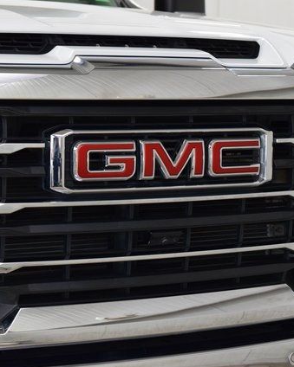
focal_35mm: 119
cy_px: 184
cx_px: 152
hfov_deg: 13.0
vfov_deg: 16.2
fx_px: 1295
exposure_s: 1/125
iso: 1600
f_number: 5
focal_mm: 56
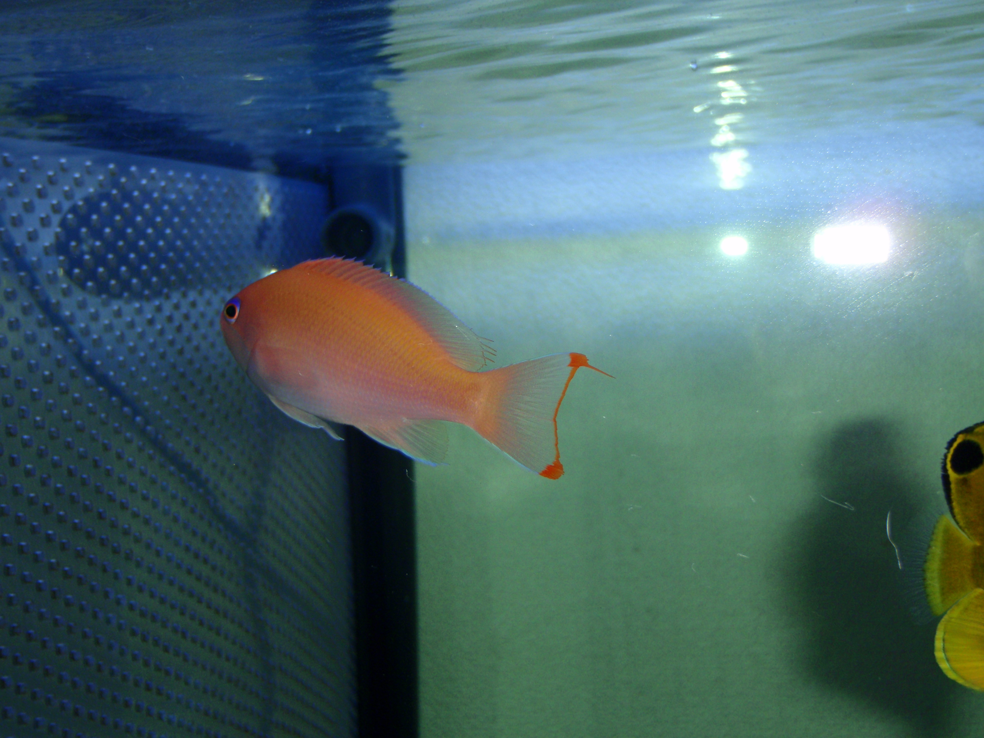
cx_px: 492
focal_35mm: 36
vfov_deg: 39.7
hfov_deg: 51.4
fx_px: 1023
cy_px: 369
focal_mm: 6.53
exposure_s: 1/60
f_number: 4.1
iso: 100
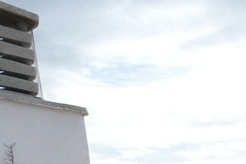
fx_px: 581
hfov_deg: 19.1
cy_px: 281
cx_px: 422
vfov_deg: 14.4
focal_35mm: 85
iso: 80
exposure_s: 1/1000
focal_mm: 3.6
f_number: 4
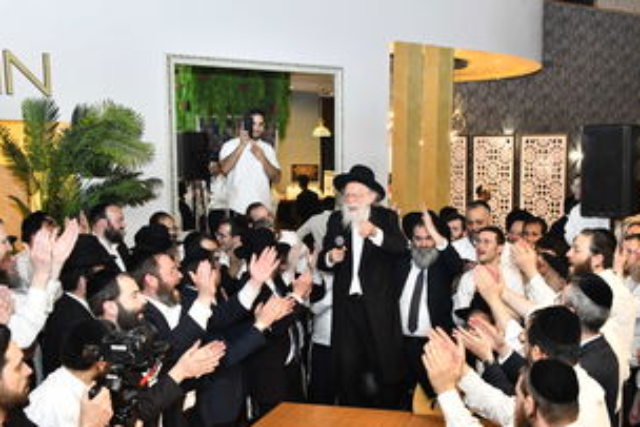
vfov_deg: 26.9
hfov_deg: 39.4
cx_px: 383
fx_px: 889
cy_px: 263
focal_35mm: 50
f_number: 5.6
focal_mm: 38
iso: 1250
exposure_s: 1/100
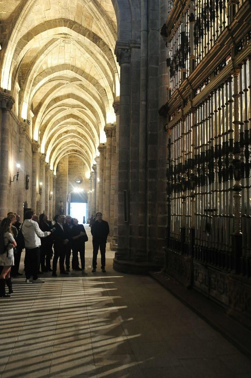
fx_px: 367
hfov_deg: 37.8
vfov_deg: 54.5
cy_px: 189
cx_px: 126
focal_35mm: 35
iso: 4000
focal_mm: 35
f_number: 3.5
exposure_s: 1/60
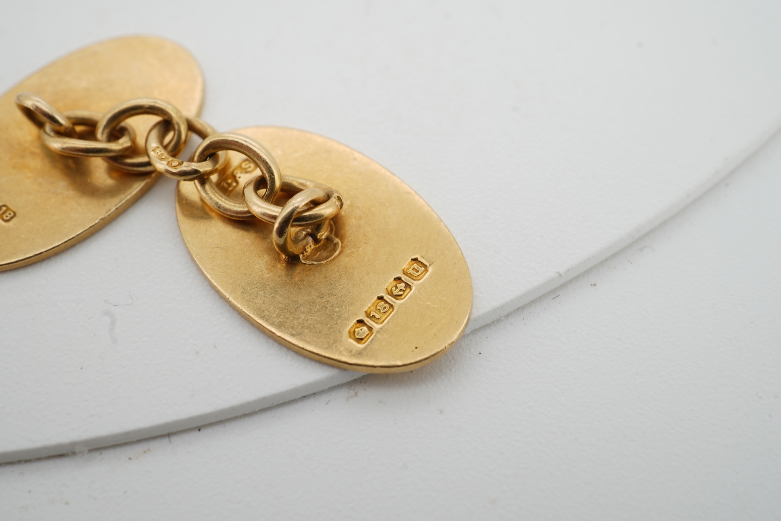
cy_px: 260
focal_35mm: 45
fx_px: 976
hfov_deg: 43.6
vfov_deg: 29.9
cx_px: 390
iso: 80
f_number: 22
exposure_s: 1/60
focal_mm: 30
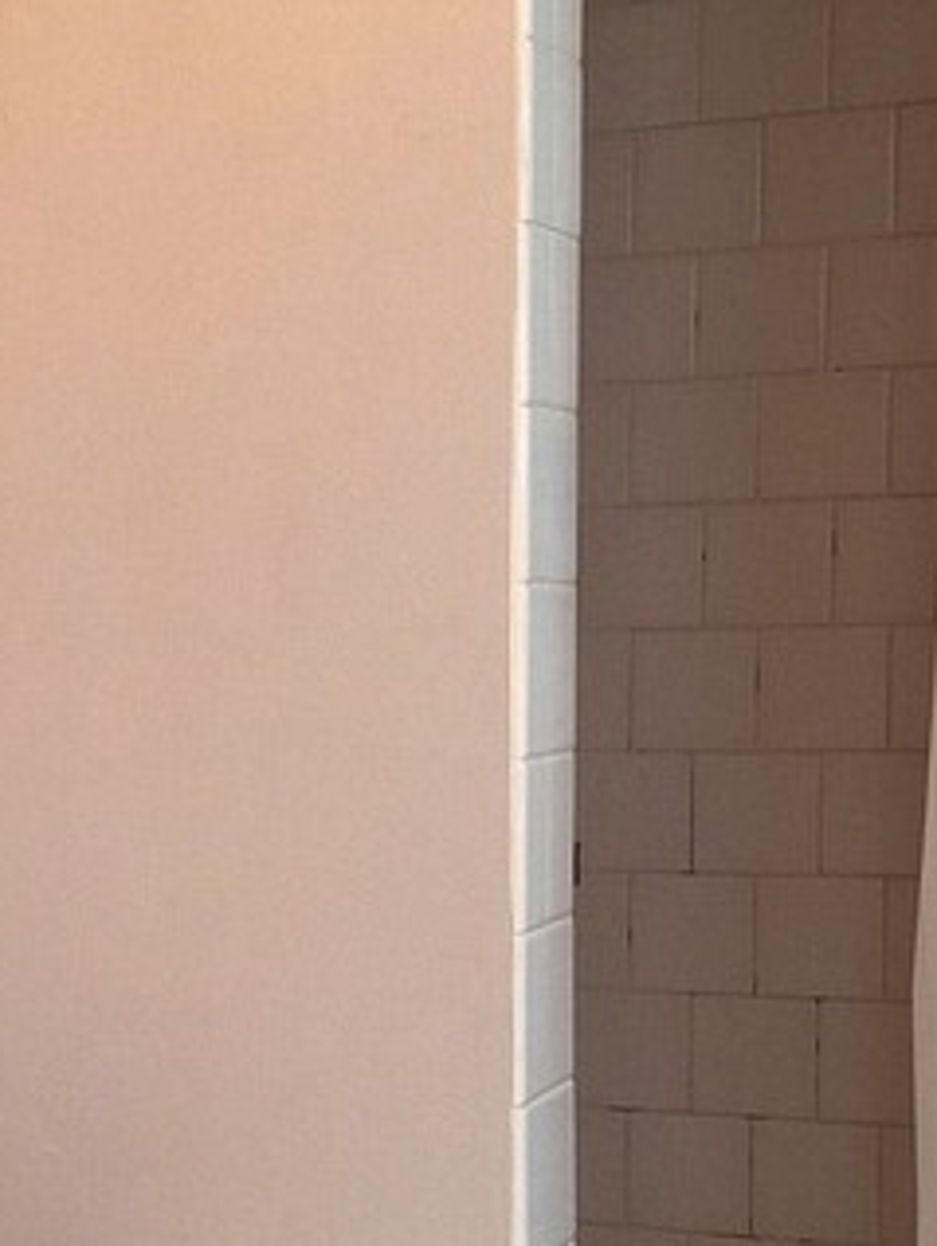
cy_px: 889
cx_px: -133
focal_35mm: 78
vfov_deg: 24.8
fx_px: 2811
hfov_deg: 18.1
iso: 200
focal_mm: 5.54
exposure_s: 1/40
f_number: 1.8
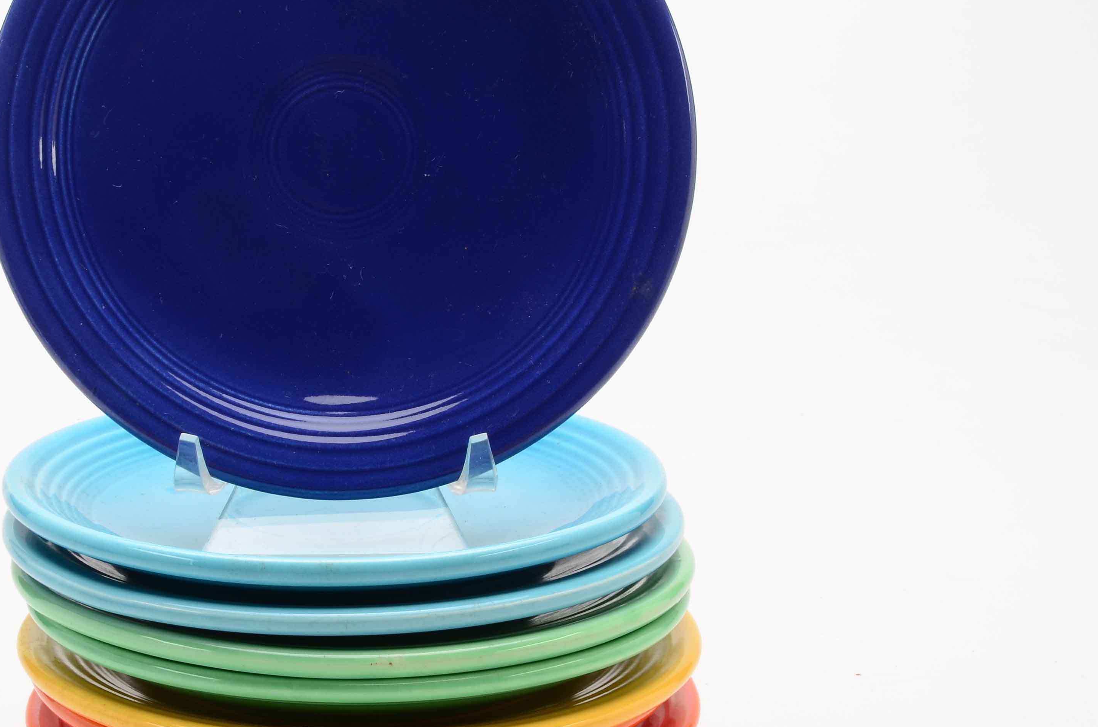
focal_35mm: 75
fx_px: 2279
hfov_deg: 26.9
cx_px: 345
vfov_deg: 18.1
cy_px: 367
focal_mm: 29
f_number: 20
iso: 100
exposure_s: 1/160
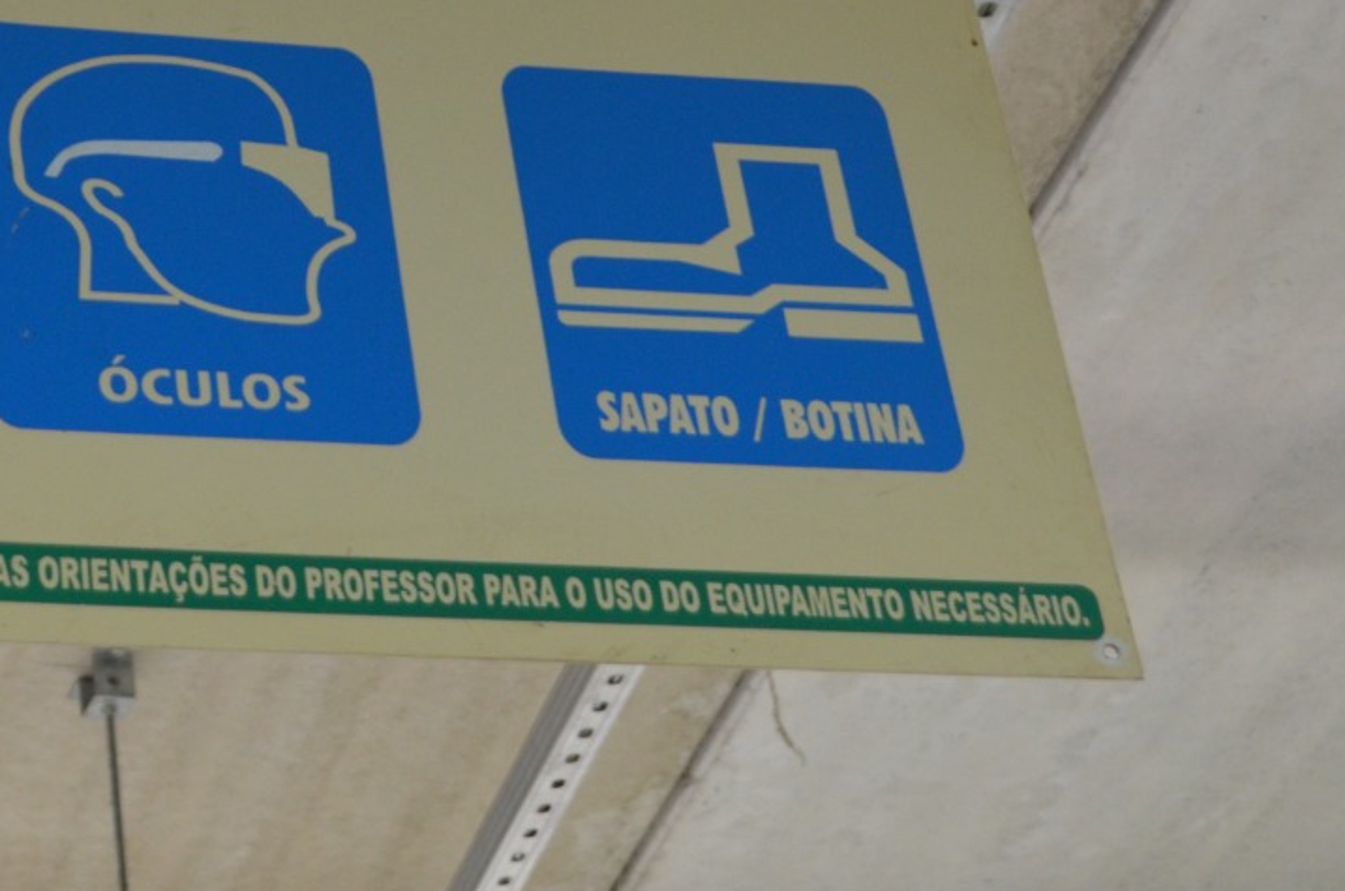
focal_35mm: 116
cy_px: 36
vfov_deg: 11.7
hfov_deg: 17.6
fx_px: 4325
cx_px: 415
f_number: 5
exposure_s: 1/50
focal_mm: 34
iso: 800
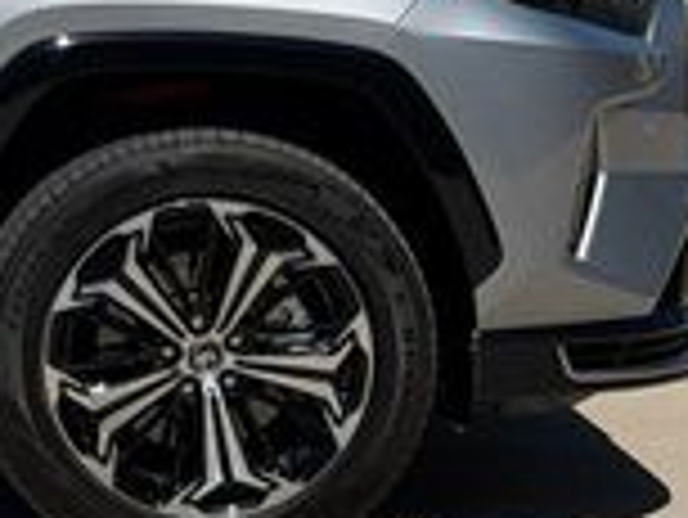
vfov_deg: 7.4
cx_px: -652
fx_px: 3998
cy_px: 41
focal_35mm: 201
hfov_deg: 9.3
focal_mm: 6.76
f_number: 1.78
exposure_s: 1/11364
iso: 80
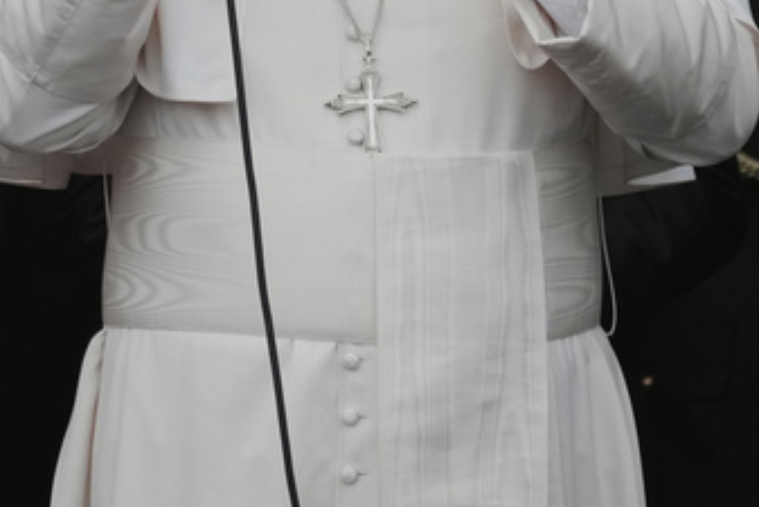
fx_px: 25605
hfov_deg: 1.7
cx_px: 309
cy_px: -88
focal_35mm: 1214
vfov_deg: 1.1
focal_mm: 400
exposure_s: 1/1600
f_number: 5.6
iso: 800
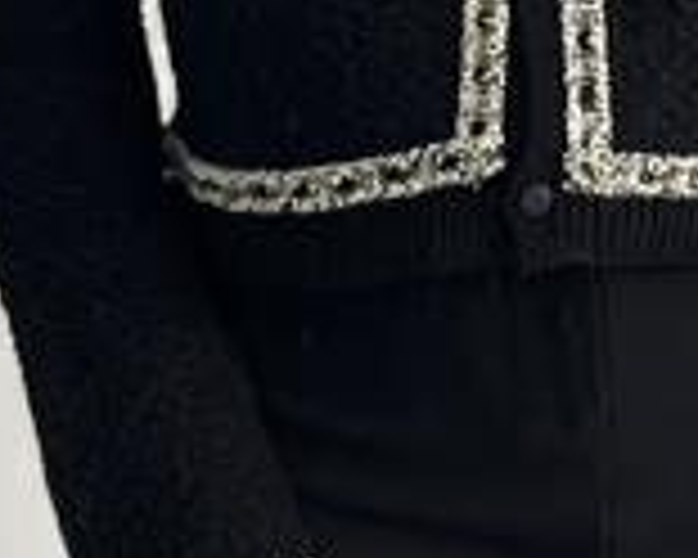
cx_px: 626
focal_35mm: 161
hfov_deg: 11.9
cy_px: -245
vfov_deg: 9.4
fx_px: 3326
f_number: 1.78
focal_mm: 6.86
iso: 64
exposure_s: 1/121
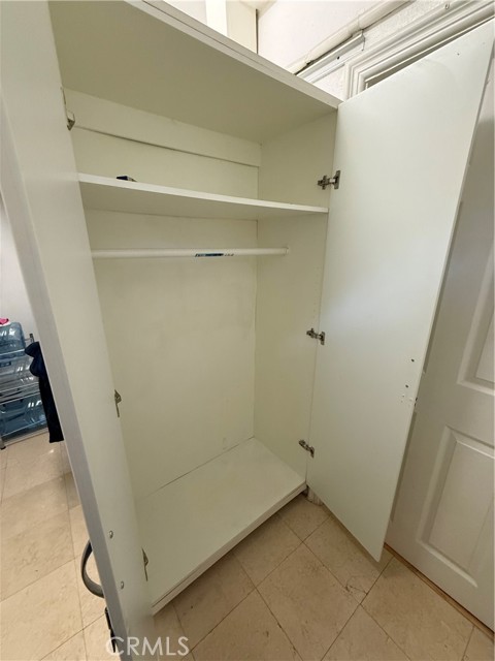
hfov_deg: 85.7
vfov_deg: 102.1
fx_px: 267
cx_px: 248
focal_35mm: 14
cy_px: 330
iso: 320
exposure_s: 1/60
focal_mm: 2.22
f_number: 2.2
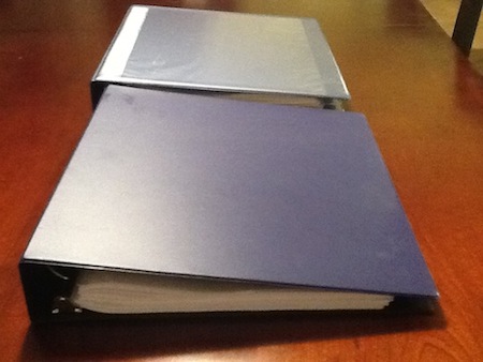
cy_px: 181
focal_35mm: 44
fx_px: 614
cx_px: 242
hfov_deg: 42.9
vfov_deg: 32.9
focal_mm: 2.03
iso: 500
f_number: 2.4
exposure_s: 1/15
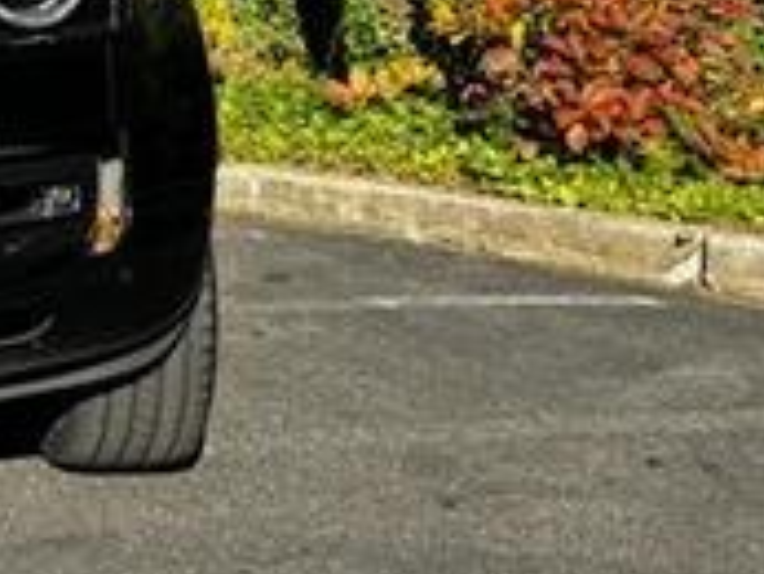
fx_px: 1546
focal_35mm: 70
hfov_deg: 23.5
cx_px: -309
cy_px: -181
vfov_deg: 19.4
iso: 80
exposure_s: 1/1637
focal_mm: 6.76
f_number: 1.78
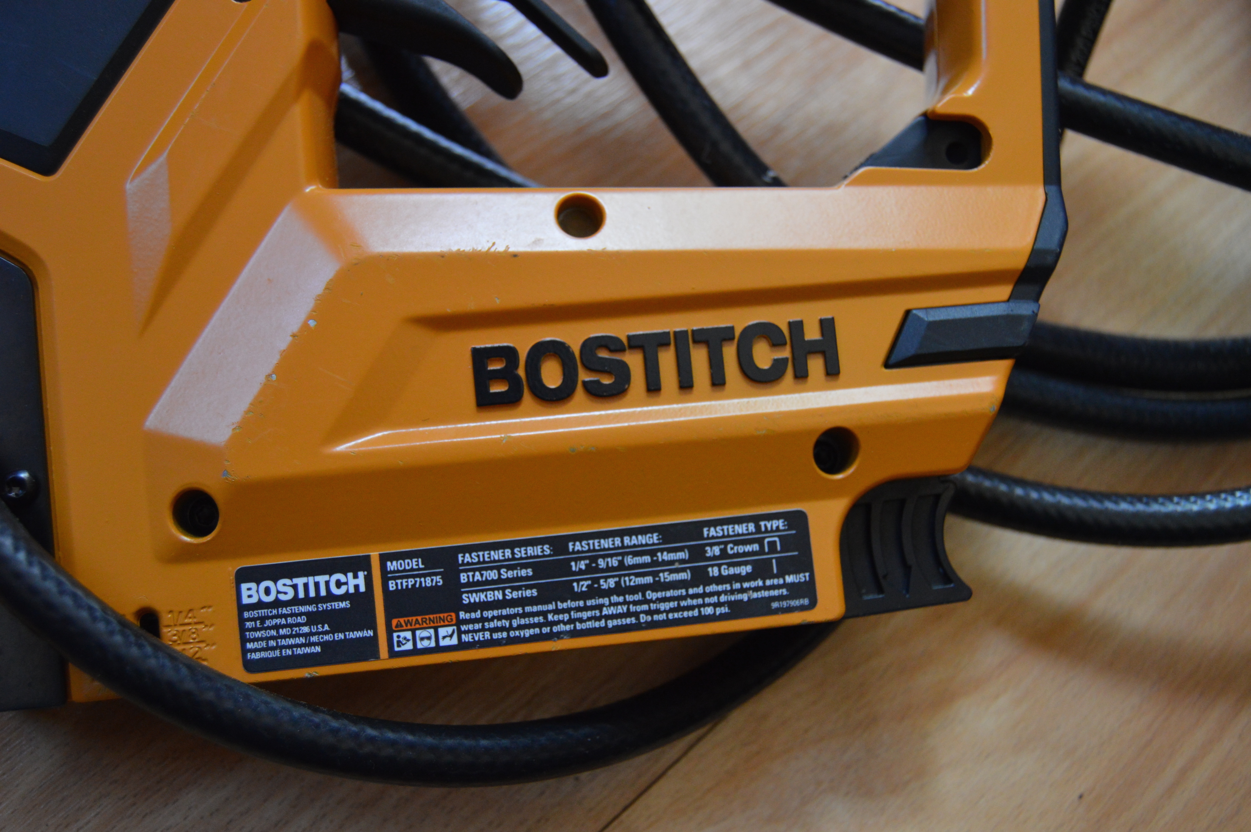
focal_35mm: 39
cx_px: 626
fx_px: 1354
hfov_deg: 49.6
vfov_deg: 34.1
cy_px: 416
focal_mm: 26
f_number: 4
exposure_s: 1/60
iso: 1250
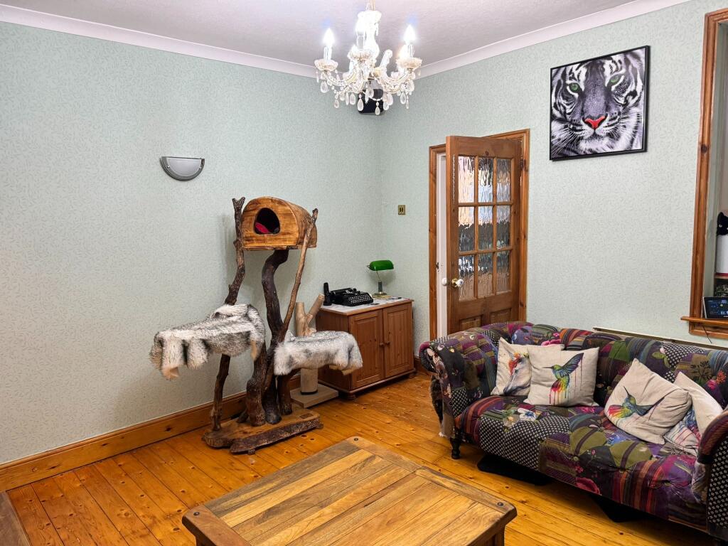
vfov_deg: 56.8
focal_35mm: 24
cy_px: 273
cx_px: 364
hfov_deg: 71.6
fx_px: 505
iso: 250
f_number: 1.78
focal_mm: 6.76
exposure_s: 1/50
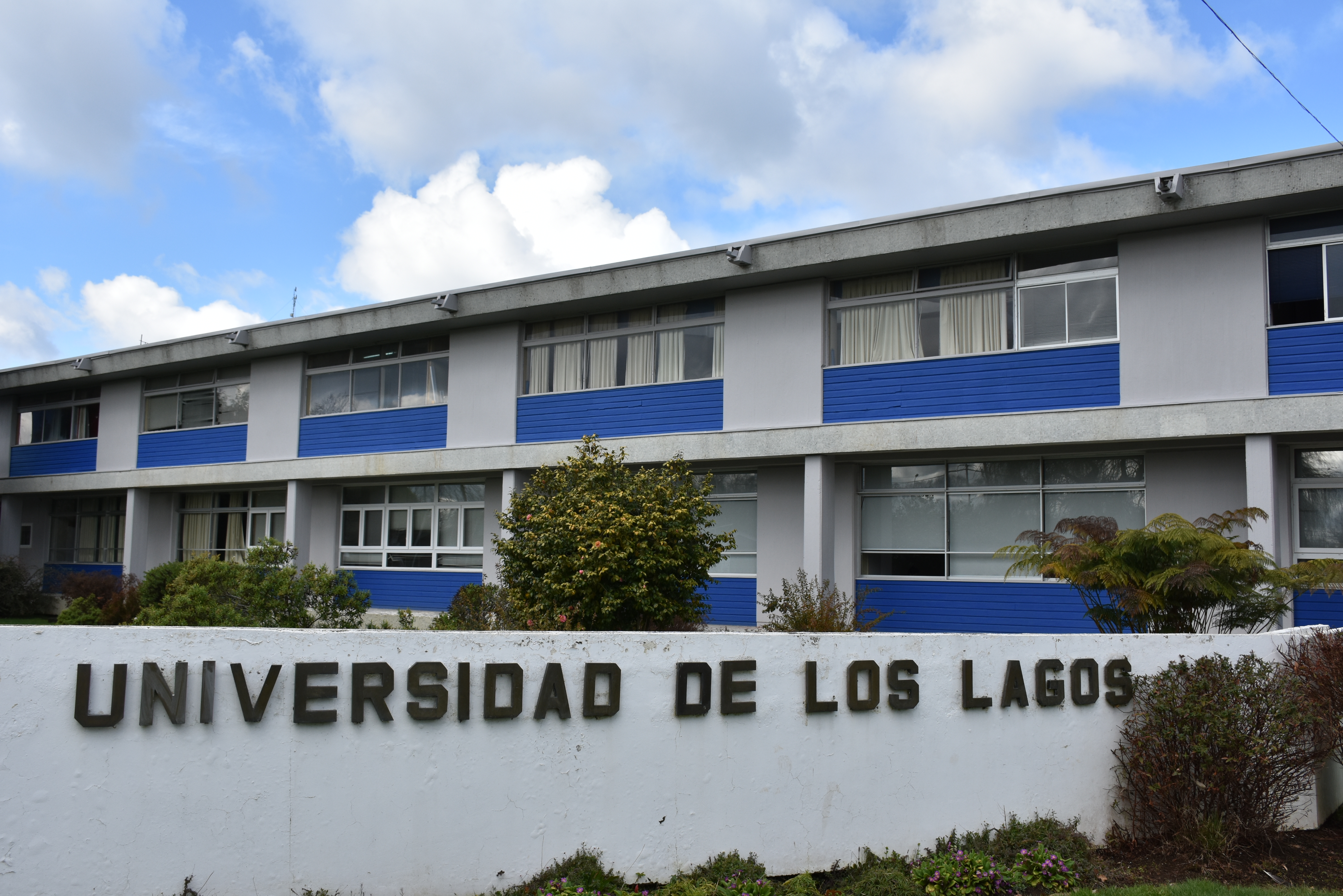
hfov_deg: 57.2
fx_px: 1231
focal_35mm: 33
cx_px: 672
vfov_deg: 40.0
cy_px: 448
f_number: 8
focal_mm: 22
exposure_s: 1/500
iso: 220
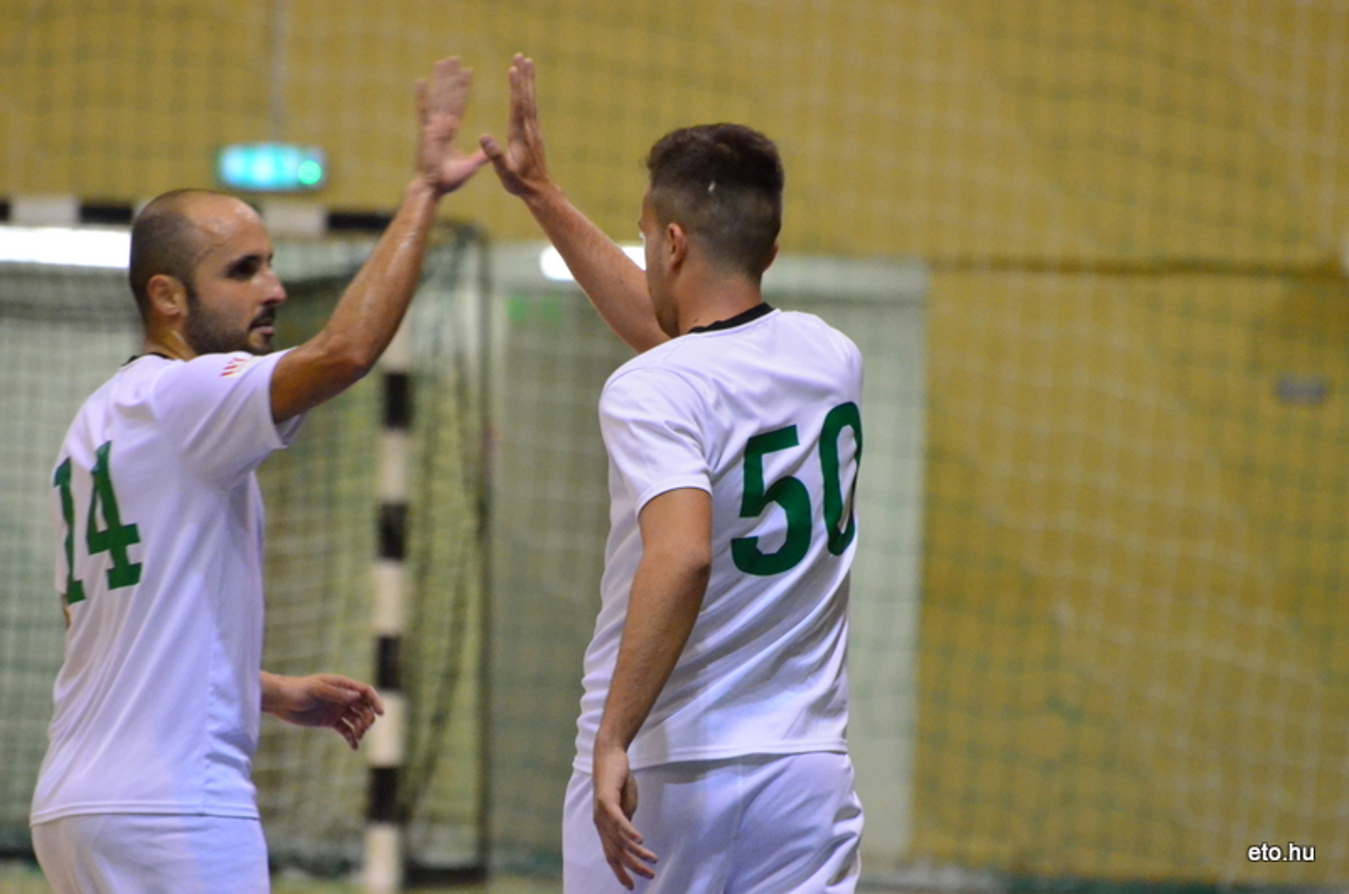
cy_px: 447
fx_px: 13463
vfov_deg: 3.8
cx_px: 674
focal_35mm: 360
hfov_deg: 5.7
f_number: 5.6
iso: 6400
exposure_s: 1/400
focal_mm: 240
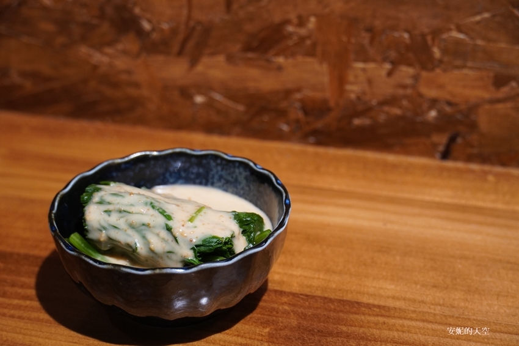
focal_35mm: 72
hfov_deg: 28.1
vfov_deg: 18.9
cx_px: 260
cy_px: 173
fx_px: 1038
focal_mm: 48
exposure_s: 1/30
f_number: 5
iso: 1000
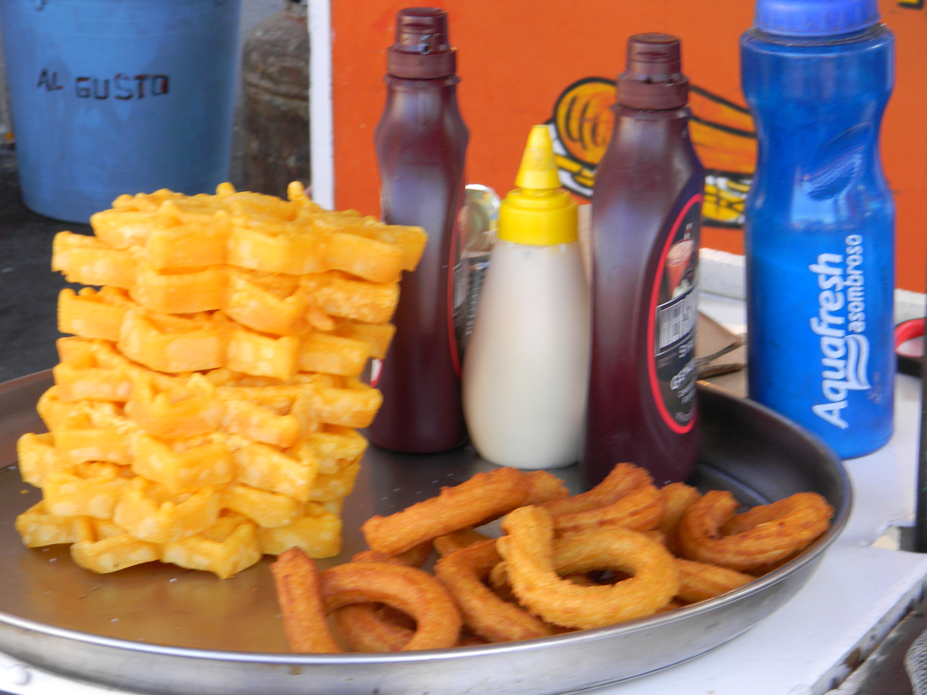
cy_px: 348
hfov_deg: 18.7
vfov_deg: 14.1
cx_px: 464
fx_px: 2812
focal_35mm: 105
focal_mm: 19
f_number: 4.7
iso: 80
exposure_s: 1/22.6
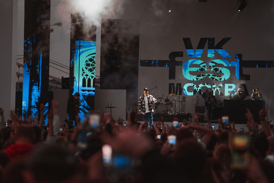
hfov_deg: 15.0
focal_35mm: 137
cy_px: 92
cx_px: 137
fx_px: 1043
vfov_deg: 10.0
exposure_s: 1/400
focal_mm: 137
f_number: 4
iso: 1600
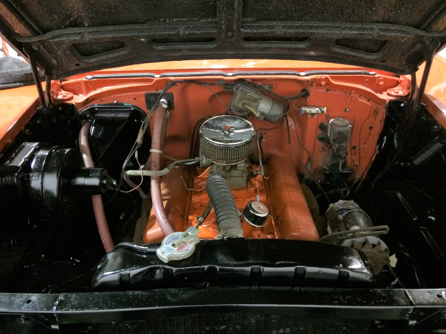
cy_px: 167
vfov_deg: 48.2
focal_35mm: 29
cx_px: 223
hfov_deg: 61.7
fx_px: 374
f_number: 2.2
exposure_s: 1/15
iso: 500
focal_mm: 4.15
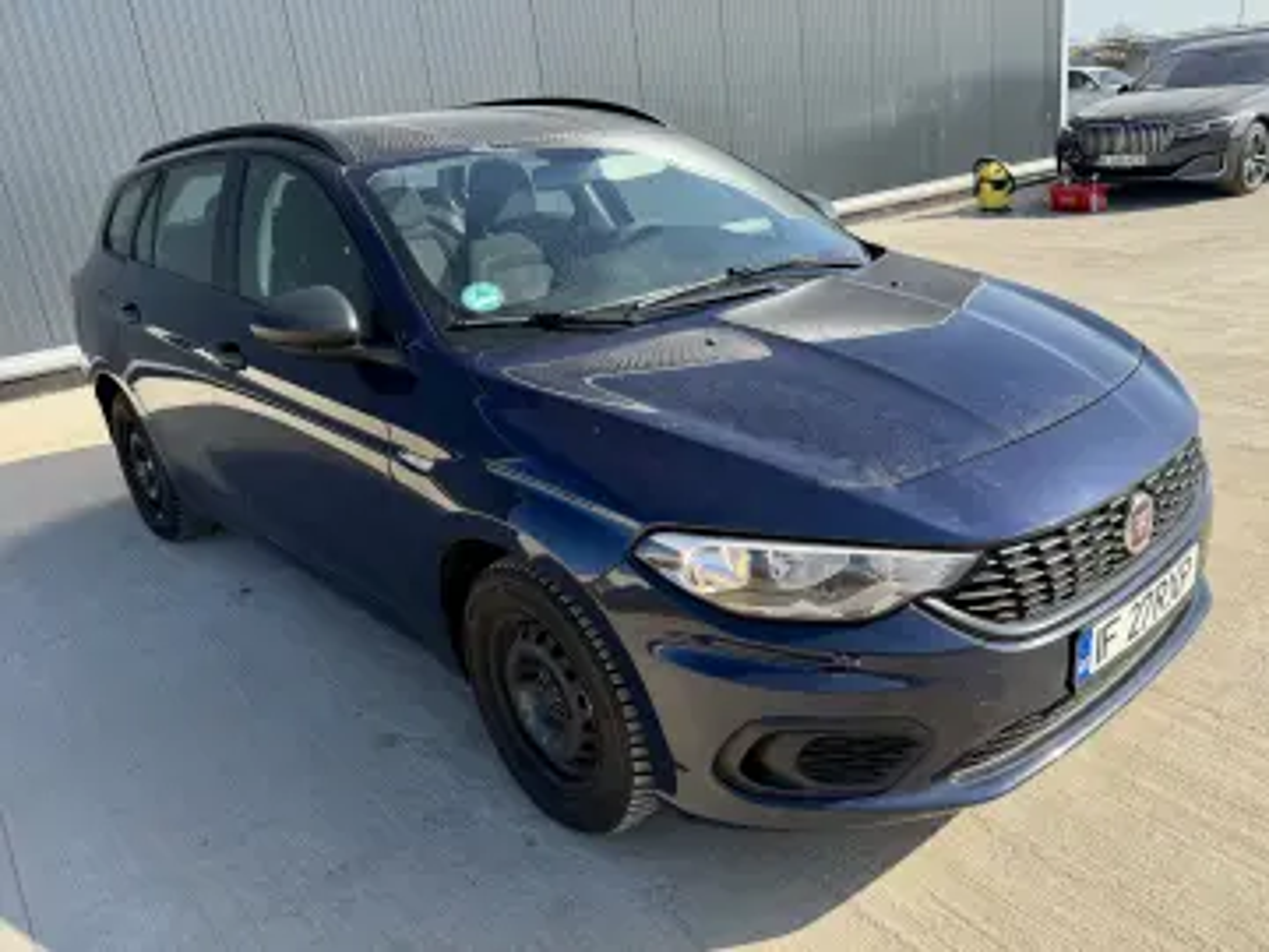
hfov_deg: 71.6
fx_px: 880
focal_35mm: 24
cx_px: 634
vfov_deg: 56.8
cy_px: 476
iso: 80
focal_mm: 6.76
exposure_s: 1/2299
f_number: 1.78
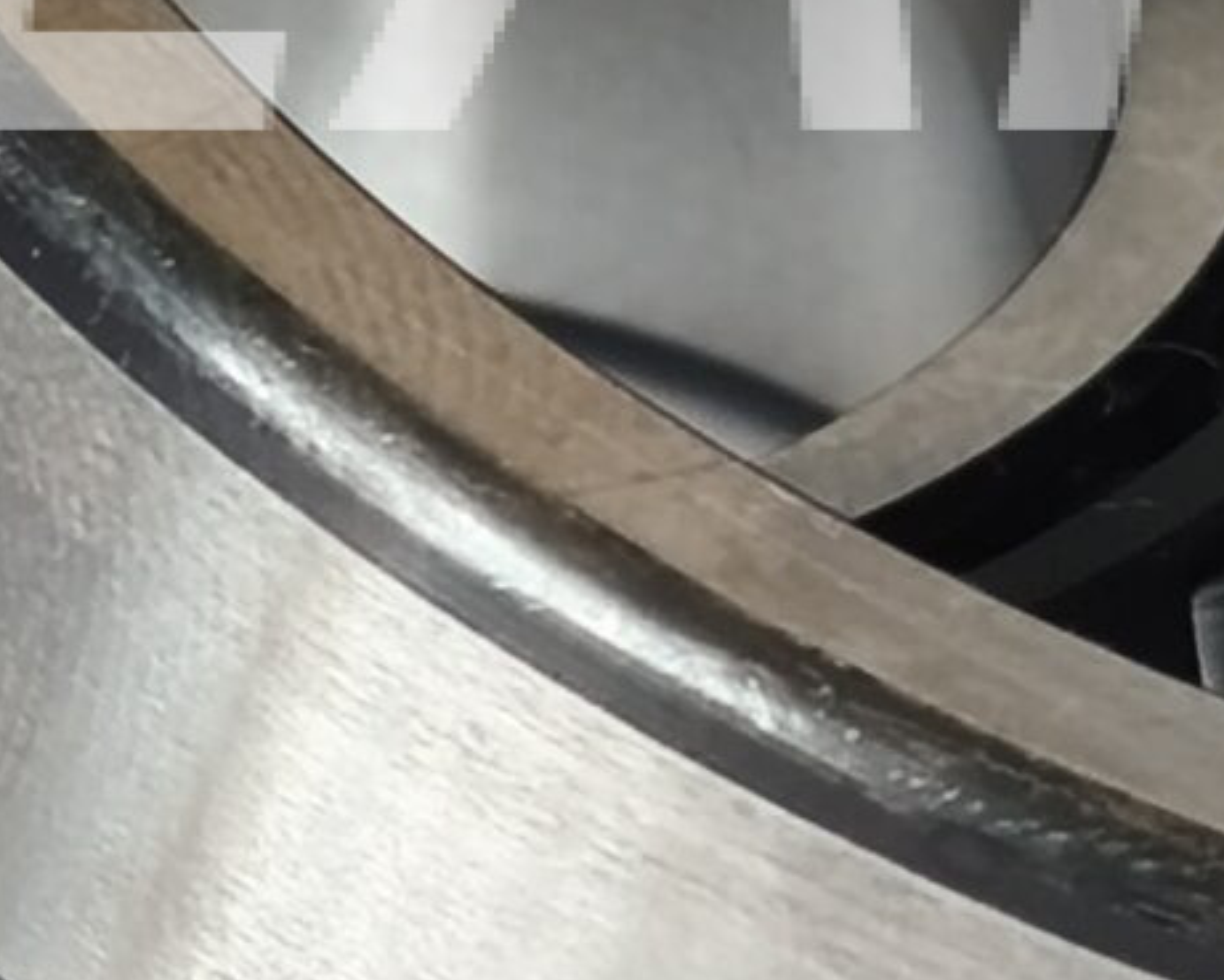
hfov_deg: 5.2
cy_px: -226
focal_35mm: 374
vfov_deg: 4.1
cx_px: 494
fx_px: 13551
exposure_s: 1/100
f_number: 1.65
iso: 125
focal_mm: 6.18
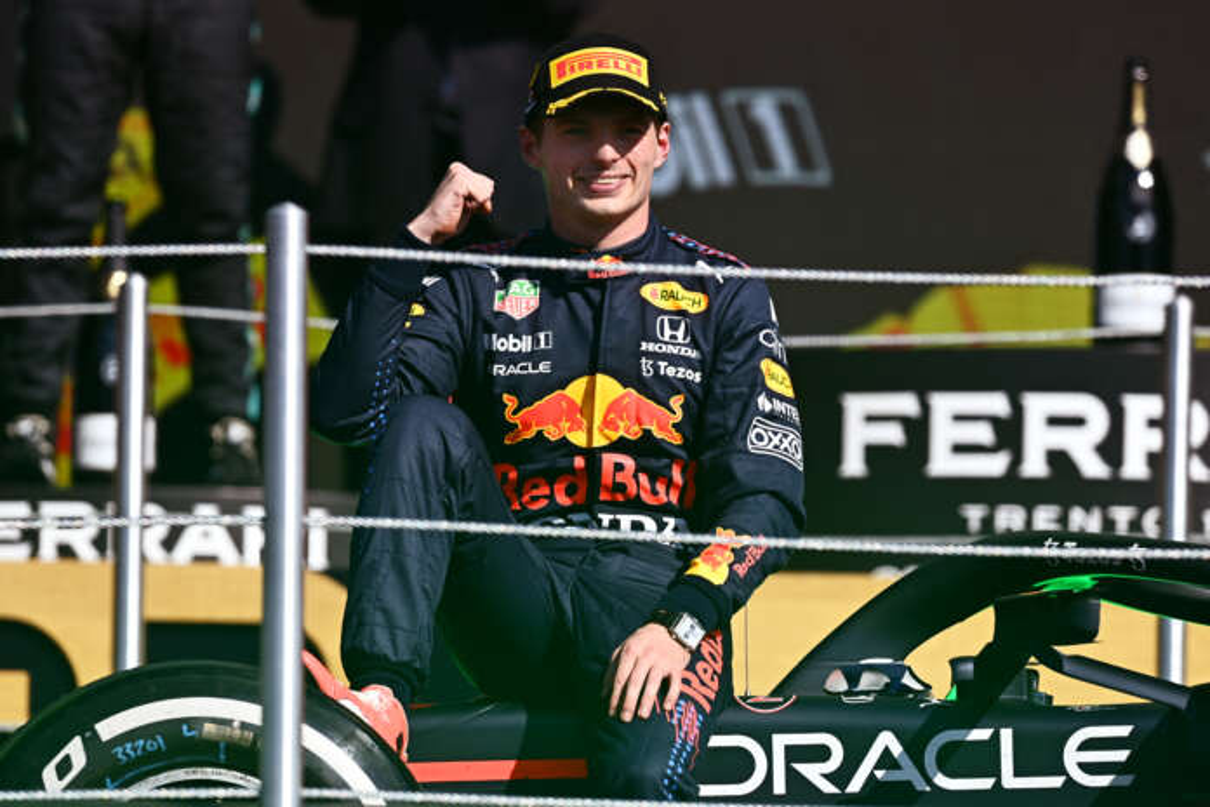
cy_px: 404
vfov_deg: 2.3
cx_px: 605
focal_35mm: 600
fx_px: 20165
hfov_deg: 3.4
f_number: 6.3
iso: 200
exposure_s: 1/1250
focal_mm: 600
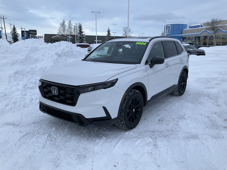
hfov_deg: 61.7
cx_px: 114
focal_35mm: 29
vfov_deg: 48.2
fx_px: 190
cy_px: 85
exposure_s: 1/270
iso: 25
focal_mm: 3
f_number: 1.8
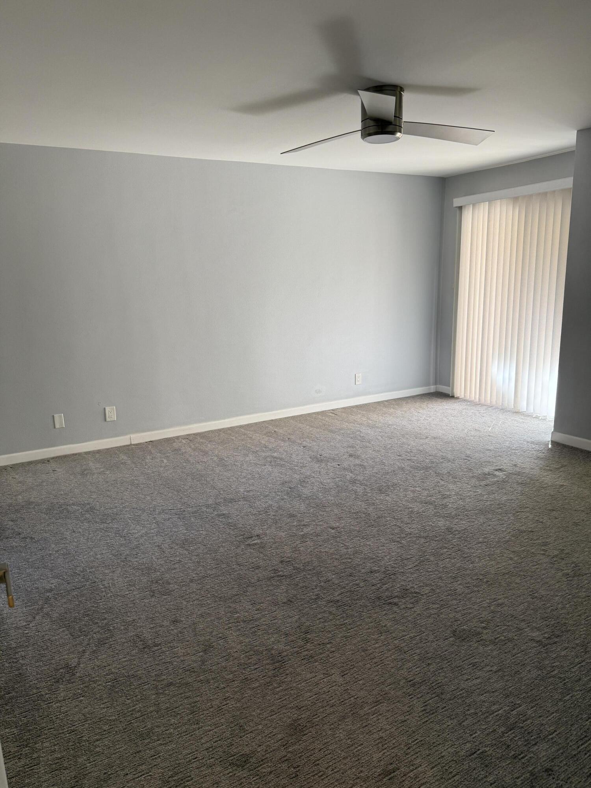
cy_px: 394
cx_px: 296
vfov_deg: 71.6
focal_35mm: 24
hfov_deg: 56.8
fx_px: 546
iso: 125
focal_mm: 6.76
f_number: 1.78
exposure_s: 1/126
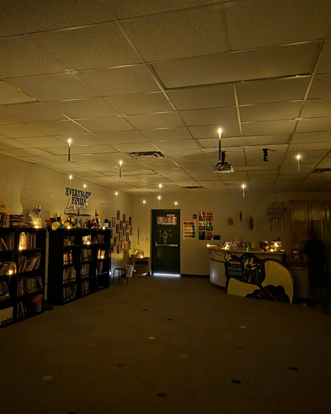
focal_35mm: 31
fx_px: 380
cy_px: 204
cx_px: 129
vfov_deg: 57.2
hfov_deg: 46.8
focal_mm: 6.3
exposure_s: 1/9.24
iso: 3200
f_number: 1.7
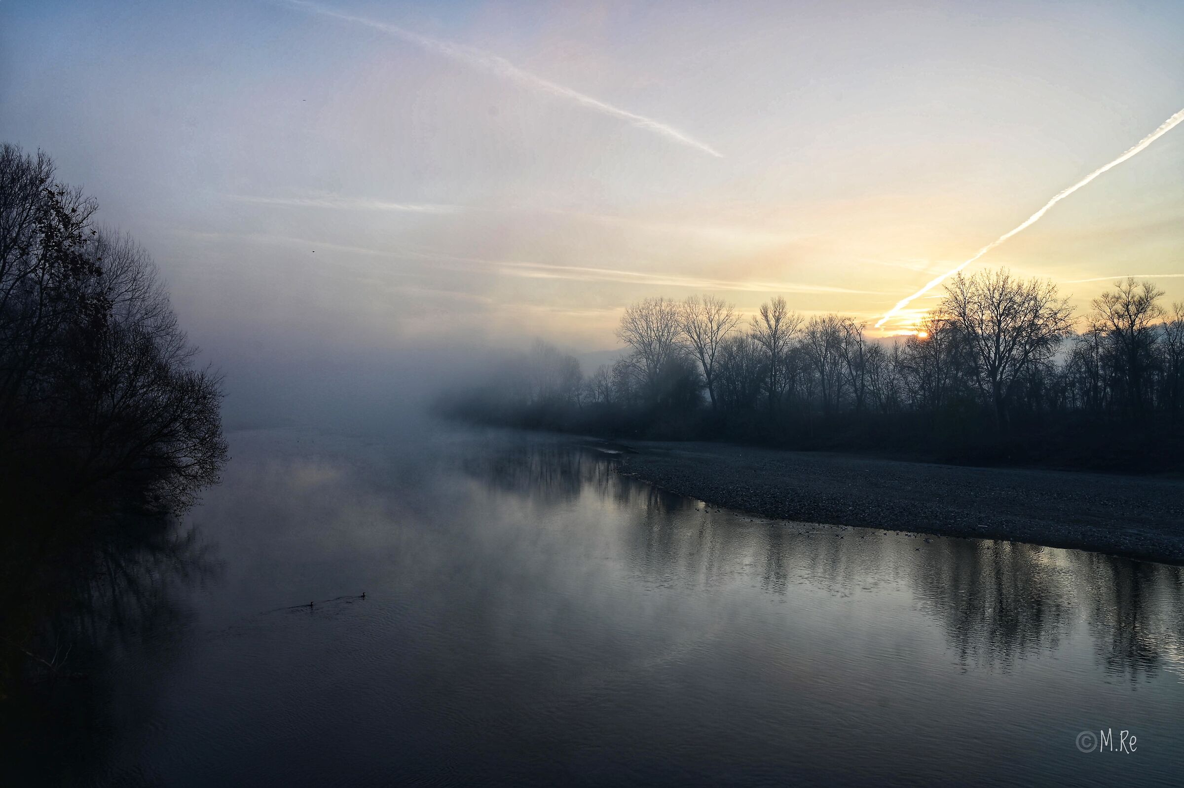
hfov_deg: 62.0
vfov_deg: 43.6
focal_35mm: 30
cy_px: 394
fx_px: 986
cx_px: 592
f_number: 8
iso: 100
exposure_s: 1/125
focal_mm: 30
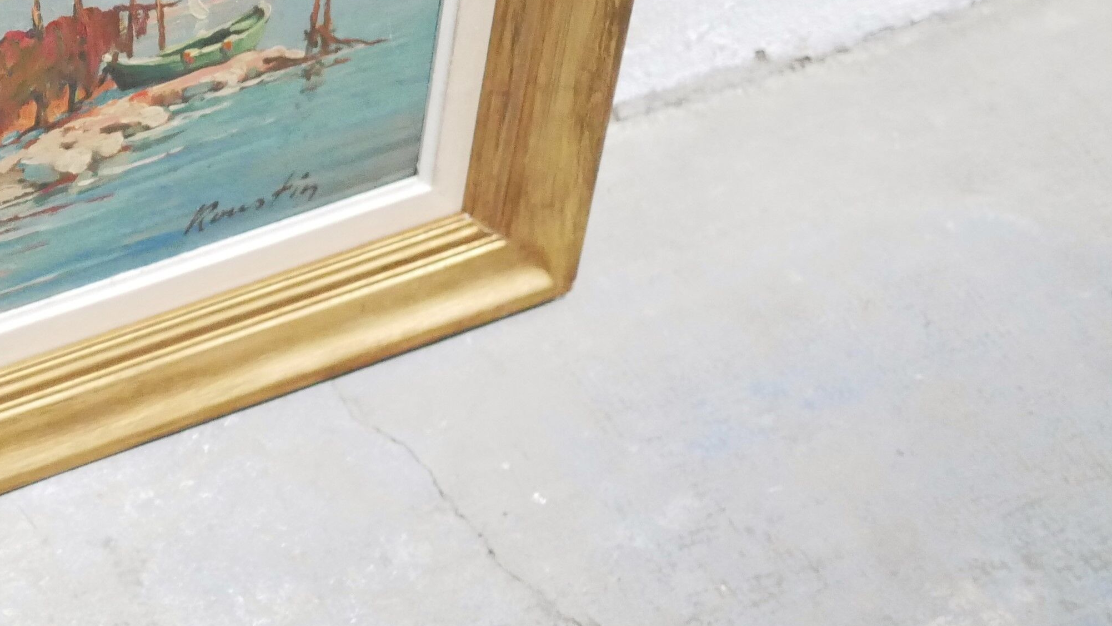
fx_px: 2949
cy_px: 34
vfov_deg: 12.0
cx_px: -125
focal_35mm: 100
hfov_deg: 20.3
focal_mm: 20
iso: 3200
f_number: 1.7
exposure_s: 1/60
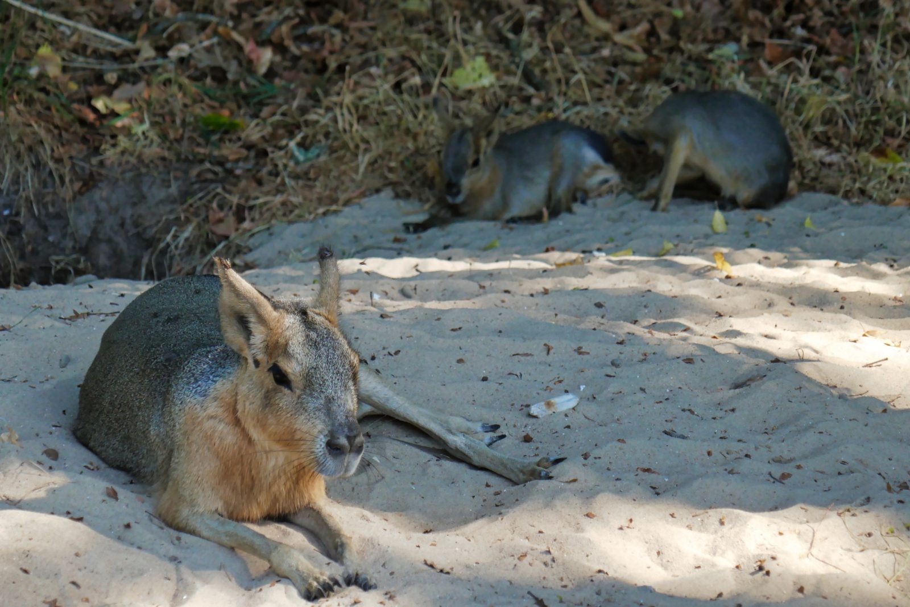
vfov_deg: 7.1
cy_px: 304
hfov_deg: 10.6
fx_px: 4903
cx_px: 455
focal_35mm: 194
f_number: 5.9
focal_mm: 70.7
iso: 800
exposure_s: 1/400
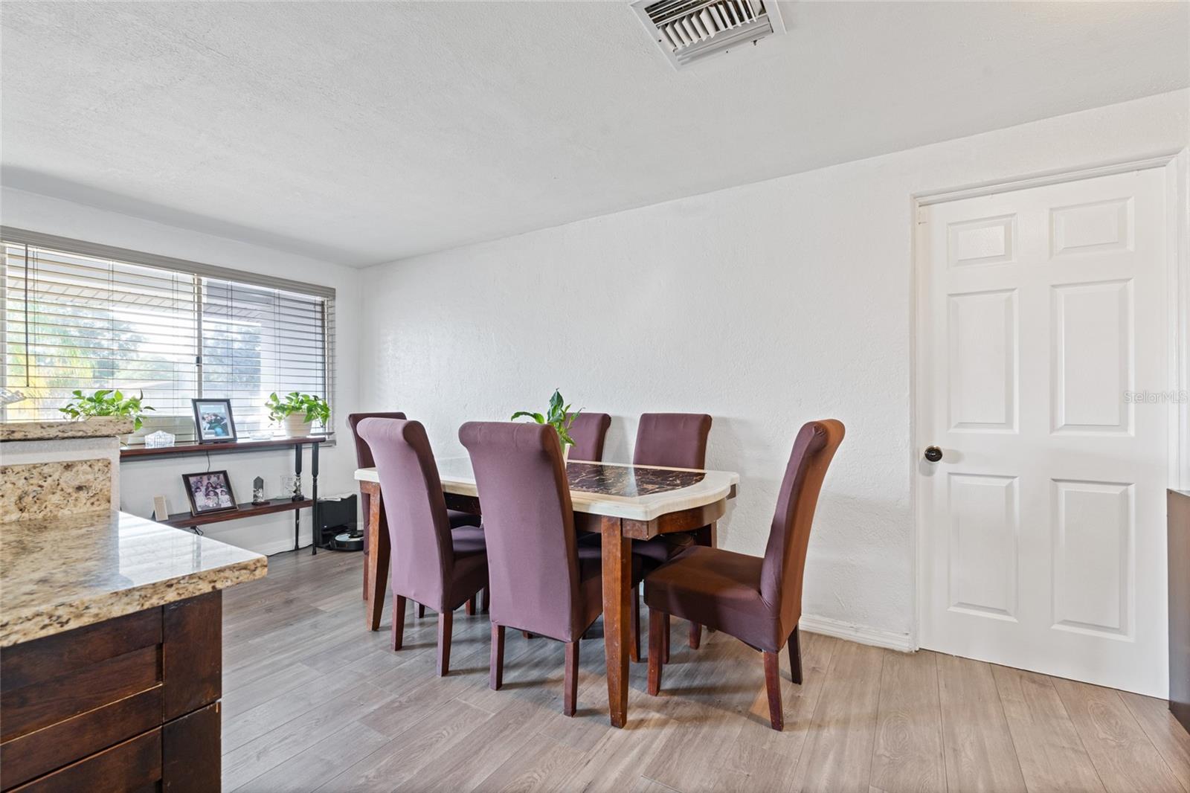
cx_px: 595
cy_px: 396
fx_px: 529
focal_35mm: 16
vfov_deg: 73.7
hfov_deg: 96.7
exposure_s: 1
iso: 250
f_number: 9
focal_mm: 16
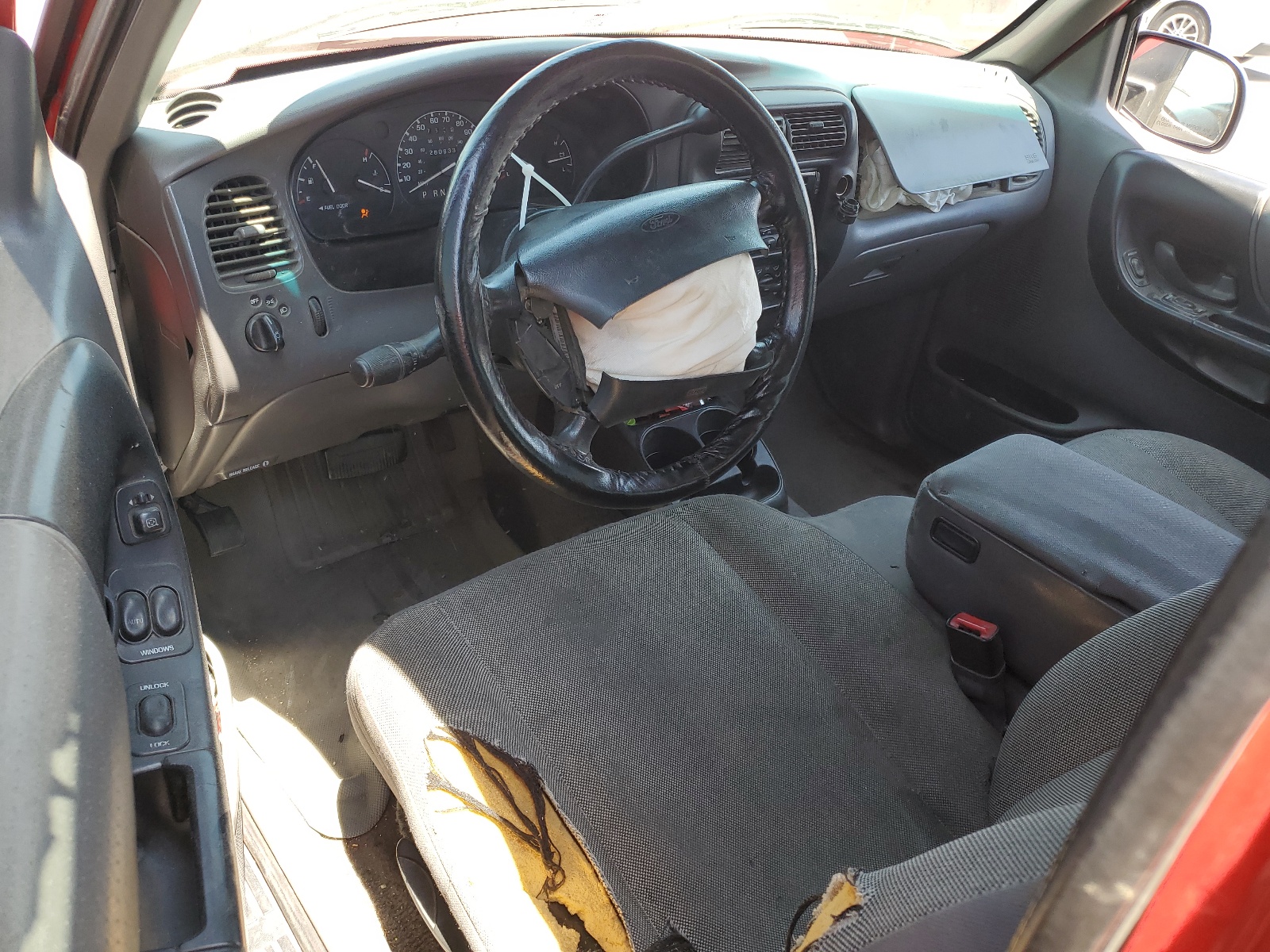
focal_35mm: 26
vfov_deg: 53.1
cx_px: 635
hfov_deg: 67.3
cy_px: 476
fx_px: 954
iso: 50
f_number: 1.5
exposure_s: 1/213
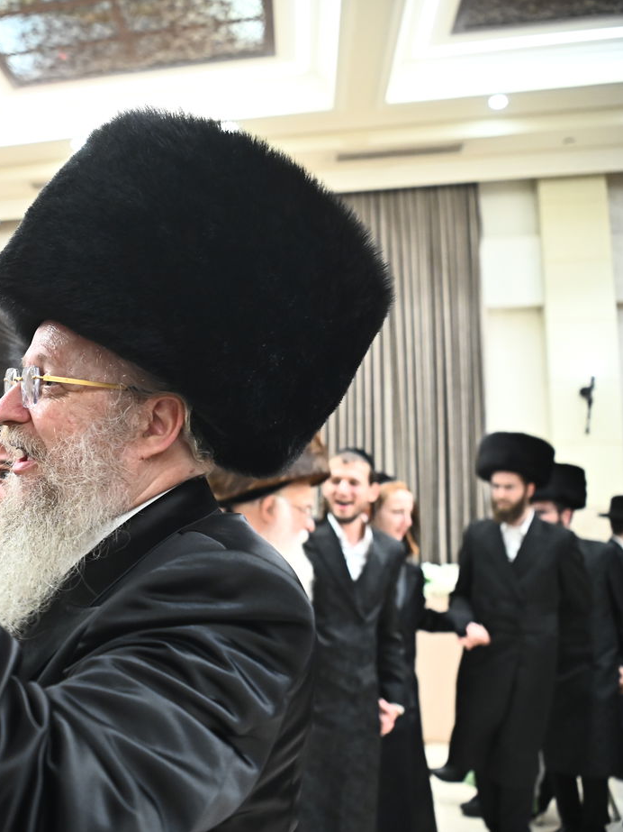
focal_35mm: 35
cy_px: 419
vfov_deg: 52.6
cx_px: 5
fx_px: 840
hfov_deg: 36.7
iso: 3200
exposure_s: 1/200
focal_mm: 24
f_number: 3.2
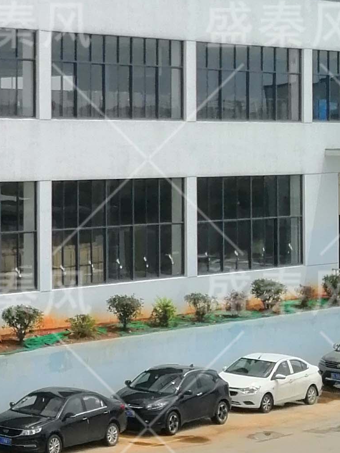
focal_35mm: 118
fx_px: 1546
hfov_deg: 11.0
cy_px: 117
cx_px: -420
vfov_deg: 16.6
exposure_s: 1/2160
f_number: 2.2
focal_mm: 3.81
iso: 50
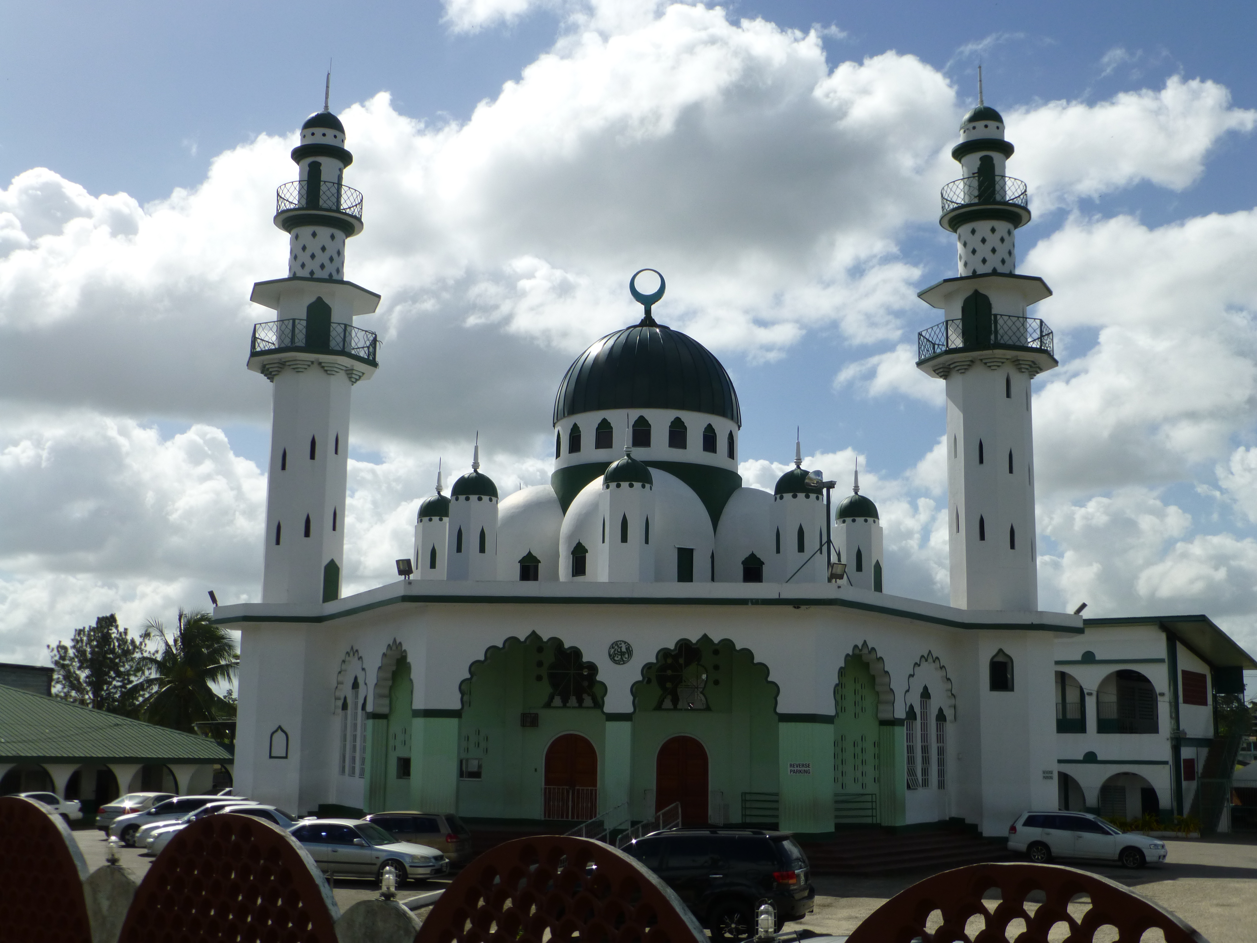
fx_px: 1489
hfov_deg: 45.8
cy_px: 472
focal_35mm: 41
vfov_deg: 35.1
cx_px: 628
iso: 100
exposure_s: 1/1600
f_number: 3.9
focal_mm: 7.4
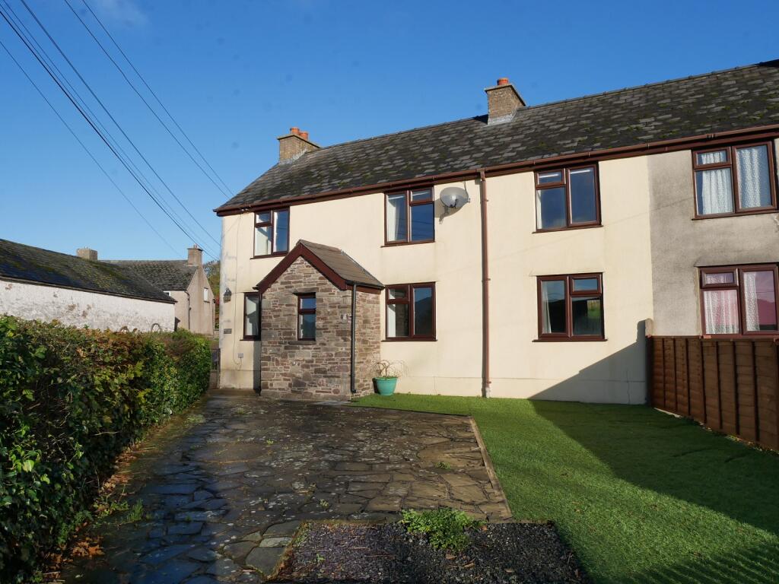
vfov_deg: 56.8
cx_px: 390
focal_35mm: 24
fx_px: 540
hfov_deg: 71.6
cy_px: 292
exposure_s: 1/400
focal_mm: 12
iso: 200
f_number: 8
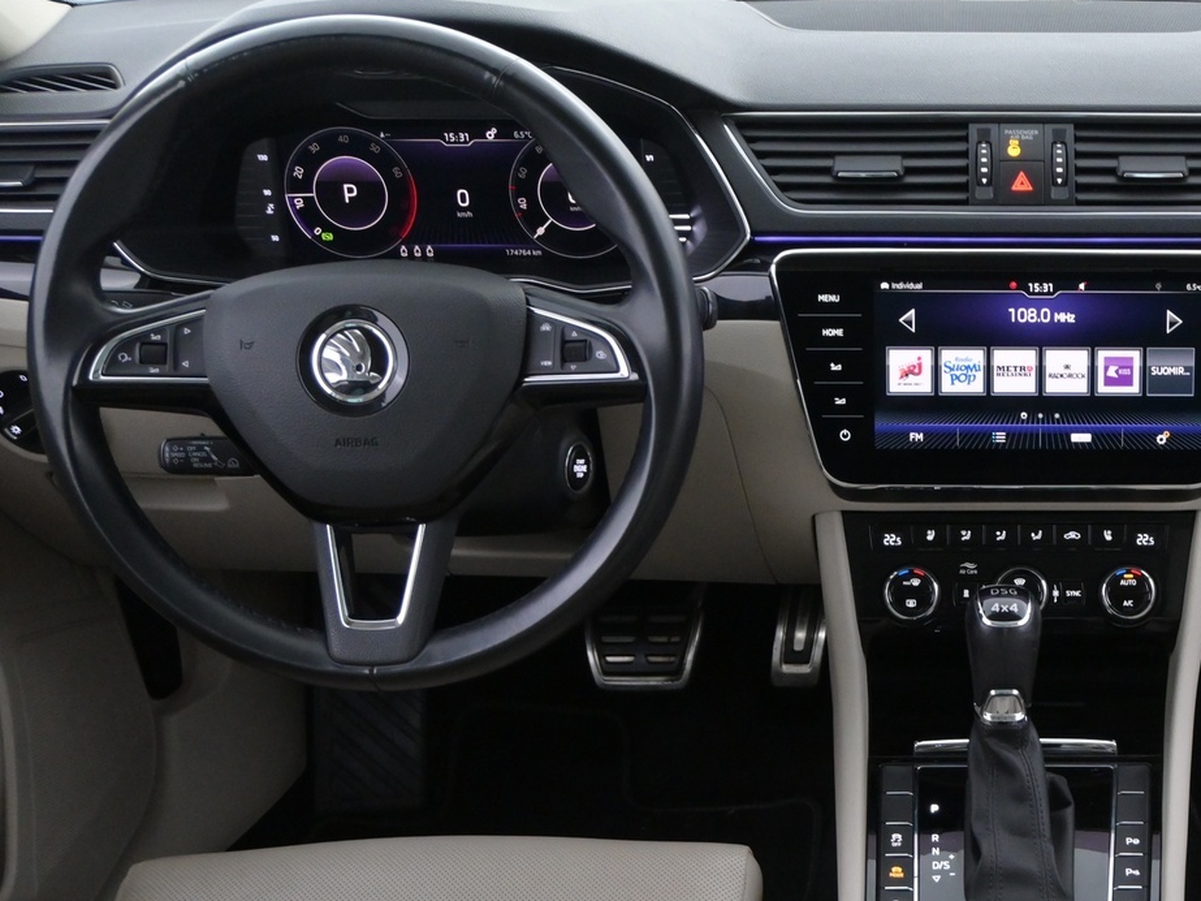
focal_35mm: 54
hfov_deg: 34.0
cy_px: 665
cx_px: 1003
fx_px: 1888
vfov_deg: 26.5
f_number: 4
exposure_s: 1/40
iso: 2500
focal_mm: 21.5
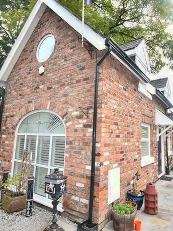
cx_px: 103
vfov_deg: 76.4
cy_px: 115
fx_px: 147
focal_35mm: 22
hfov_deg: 60.6
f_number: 8
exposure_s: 1/200
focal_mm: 10
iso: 400
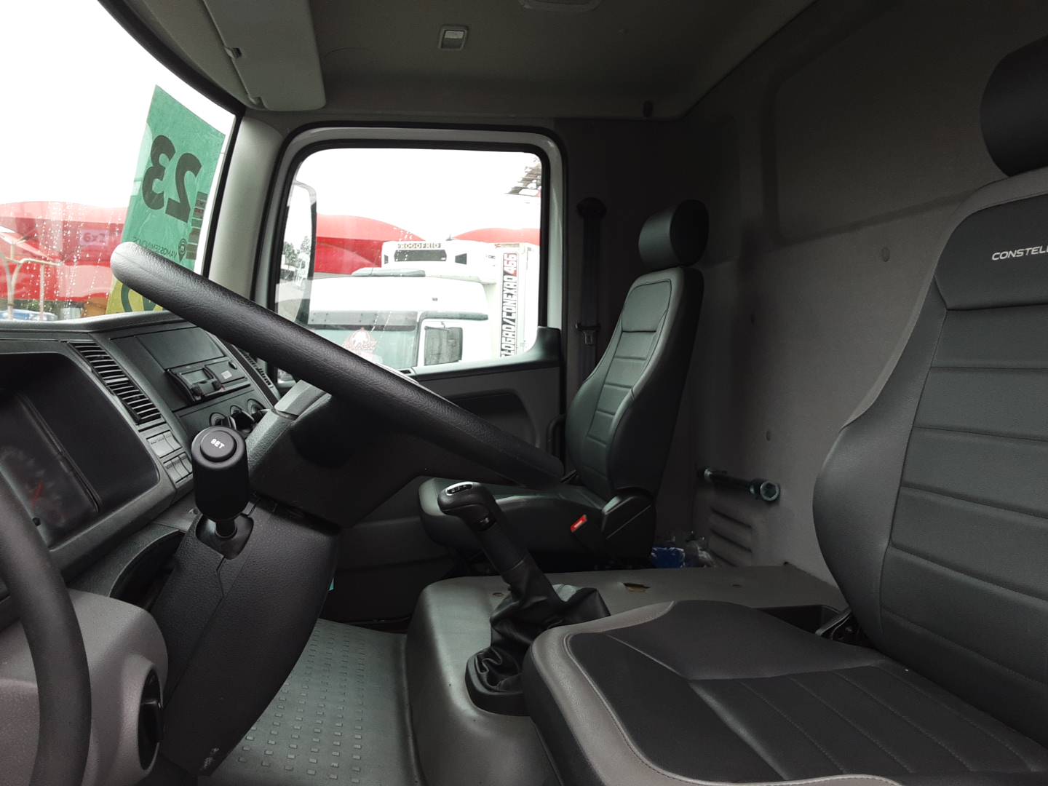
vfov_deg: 49.7
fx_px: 848
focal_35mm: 28
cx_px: 524
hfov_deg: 63.4
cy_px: 393
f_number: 1.9
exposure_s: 1/40
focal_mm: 2.9
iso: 47
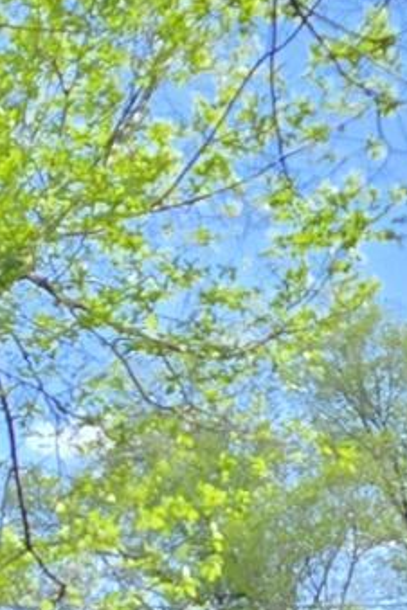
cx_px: -384
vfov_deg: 9.0
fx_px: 3595
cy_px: 1350
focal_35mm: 212
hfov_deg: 6.3
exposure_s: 1/629
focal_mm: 5.4
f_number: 1.8
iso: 25
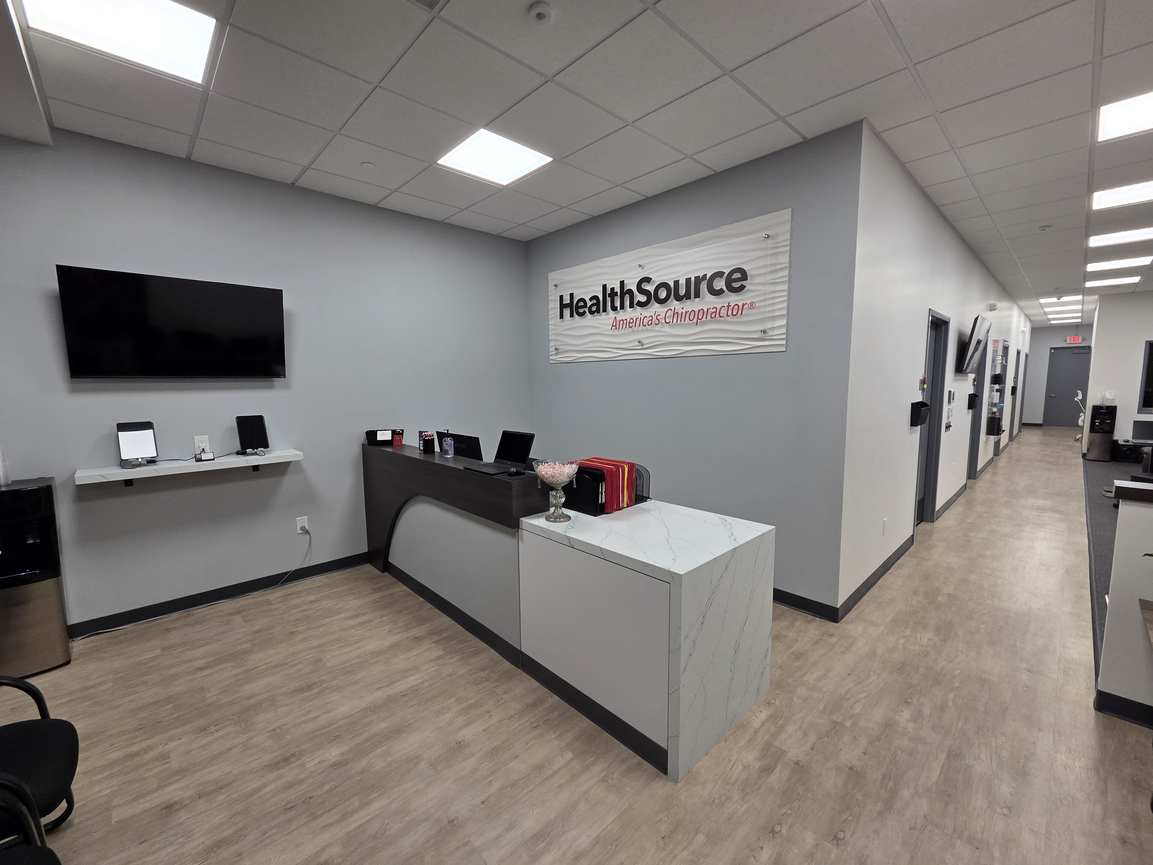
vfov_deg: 89.9
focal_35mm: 13
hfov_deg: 106.2
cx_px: 576
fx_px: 433
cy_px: 432
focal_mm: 2.2
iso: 100
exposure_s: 1/120
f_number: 2.2
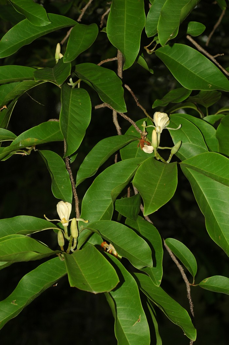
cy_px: 172
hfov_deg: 15.2
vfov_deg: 22.6
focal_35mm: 90
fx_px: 860
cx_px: 114
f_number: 5.6
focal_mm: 60
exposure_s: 1/125
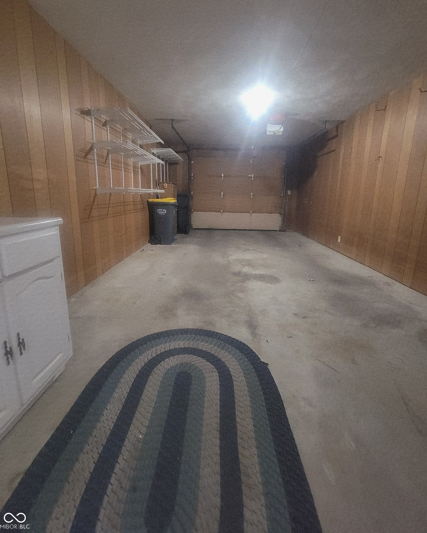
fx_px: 221
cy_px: 241
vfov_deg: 100.4
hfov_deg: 88.0
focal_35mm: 14
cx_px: 213
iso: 1000
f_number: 2.2
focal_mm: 2.2
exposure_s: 1/24
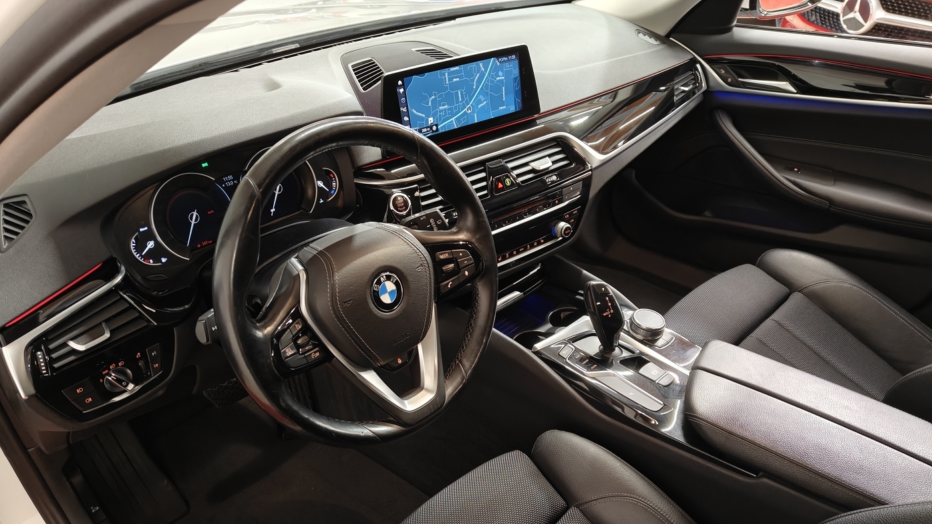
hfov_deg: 69.9
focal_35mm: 27
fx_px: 667
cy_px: 356
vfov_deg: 42.2
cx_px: 474
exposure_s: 1/33
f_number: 1.8
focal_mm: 5.59
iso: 160
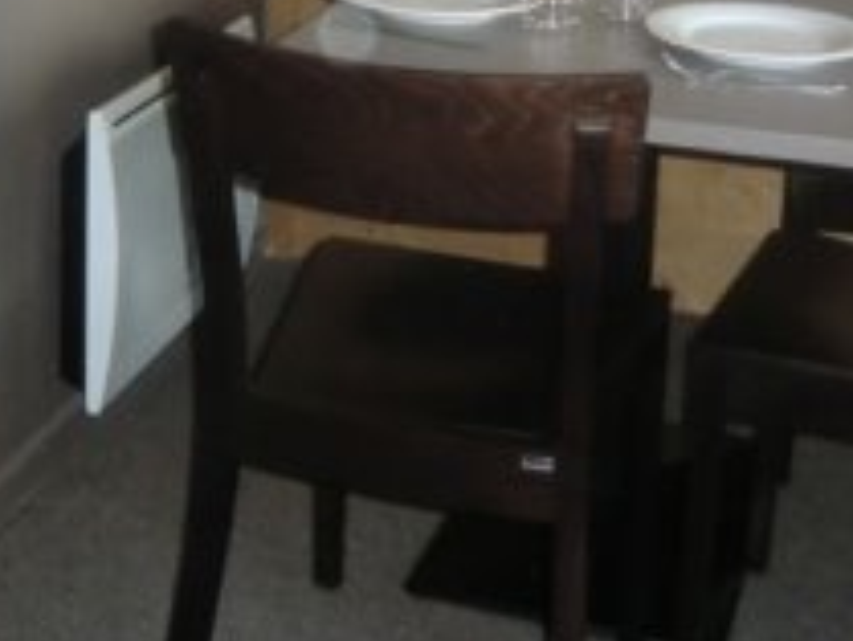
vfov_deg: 18.8
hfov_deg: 26.8
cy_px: -216
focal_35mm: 72
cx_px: 243
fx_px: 1775
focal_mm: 4.3
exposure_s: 1/60
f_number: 3.2
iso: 400
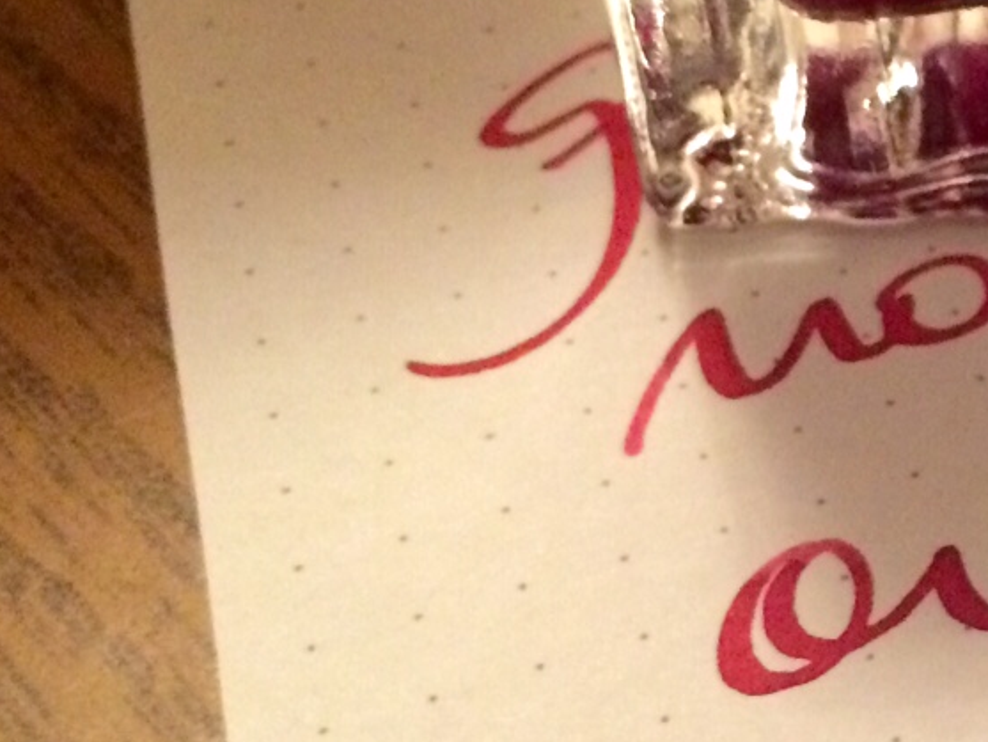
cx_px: 1394
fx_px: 2427
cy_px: 190
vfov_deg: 17.3
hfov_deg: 20.4
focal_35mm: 85
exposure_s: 1/15
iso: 400
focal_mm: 4.15
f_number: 2.2
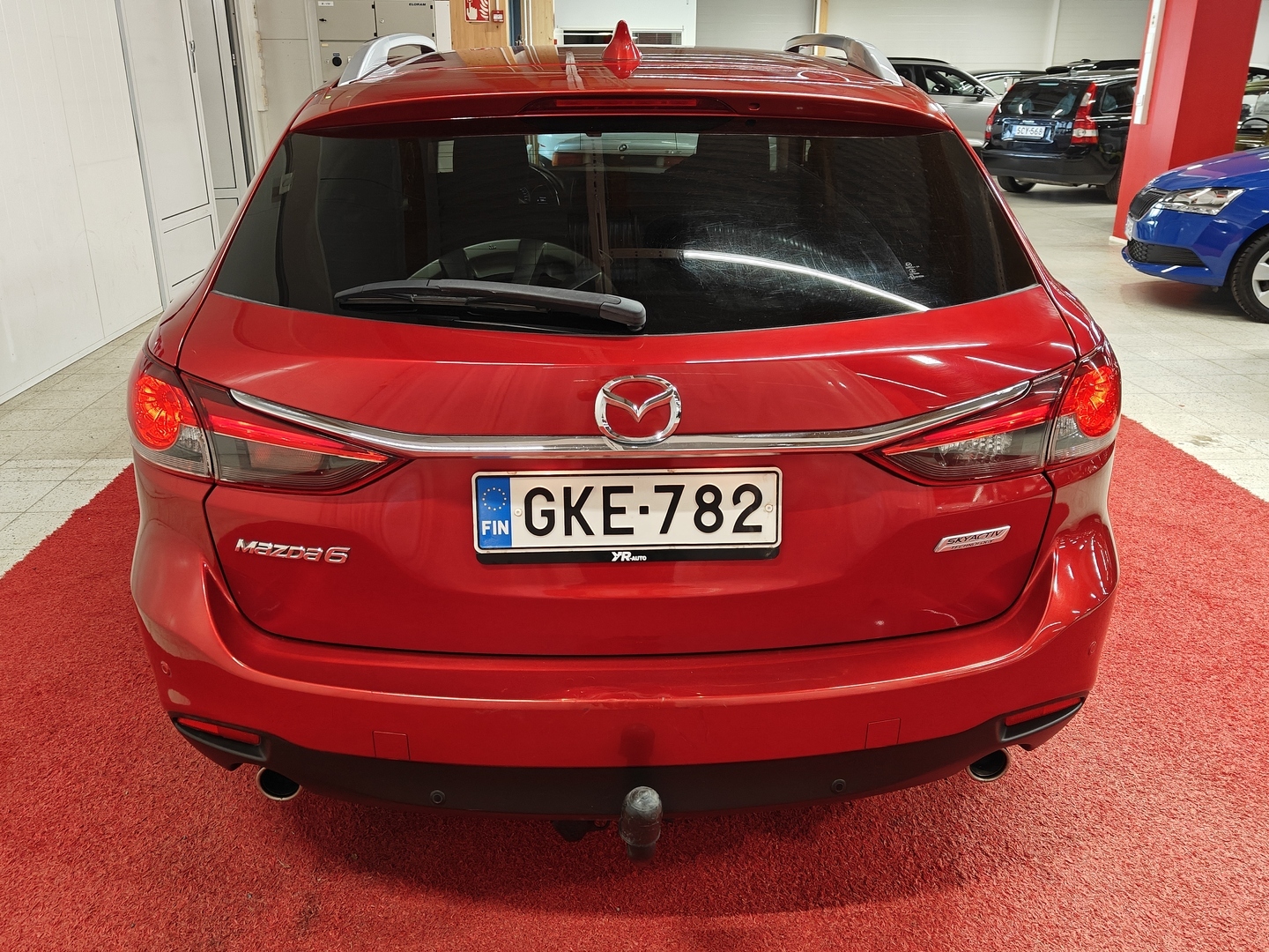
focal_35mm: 29
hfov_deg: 61.7
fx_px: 1063
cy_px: 476
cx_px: 634
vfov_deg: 48.2
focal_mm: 5.59
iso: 100
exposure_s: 1/52
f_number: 1.8
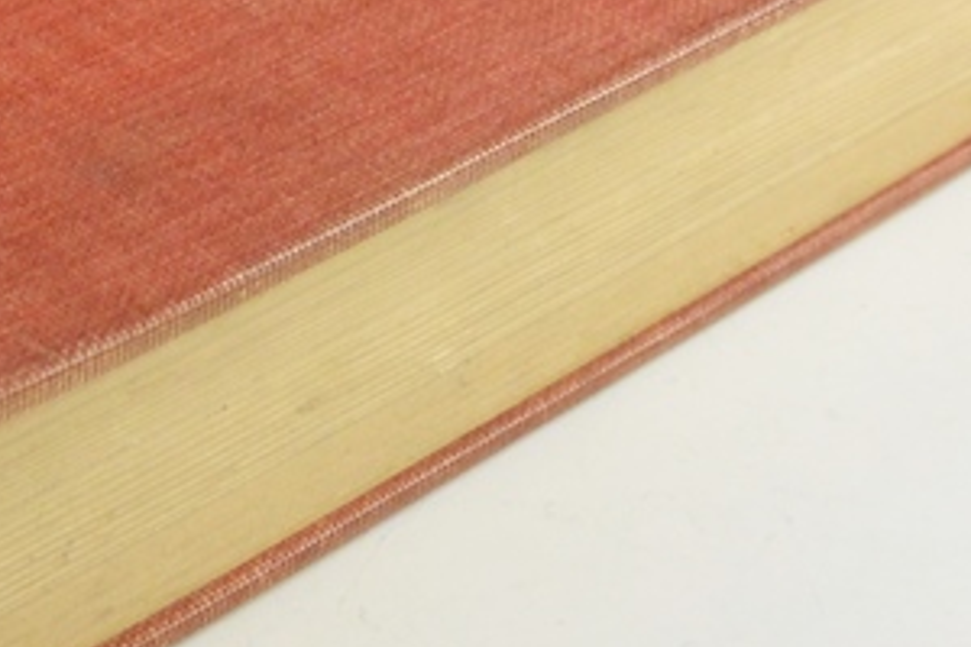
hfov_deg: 16.9
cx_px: 168
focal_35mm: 120
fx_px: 3236
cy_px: 89
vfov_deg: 11.4
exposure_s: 1/60
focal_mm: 13.6
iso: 560
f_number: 4
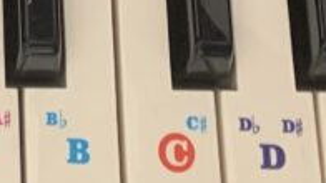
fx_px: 1279
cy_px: -434
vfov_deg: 7.0
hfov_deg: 13.5
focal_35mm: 148
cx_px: -201
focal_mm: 4.25
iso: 320
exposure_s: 1/60
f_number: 1.8
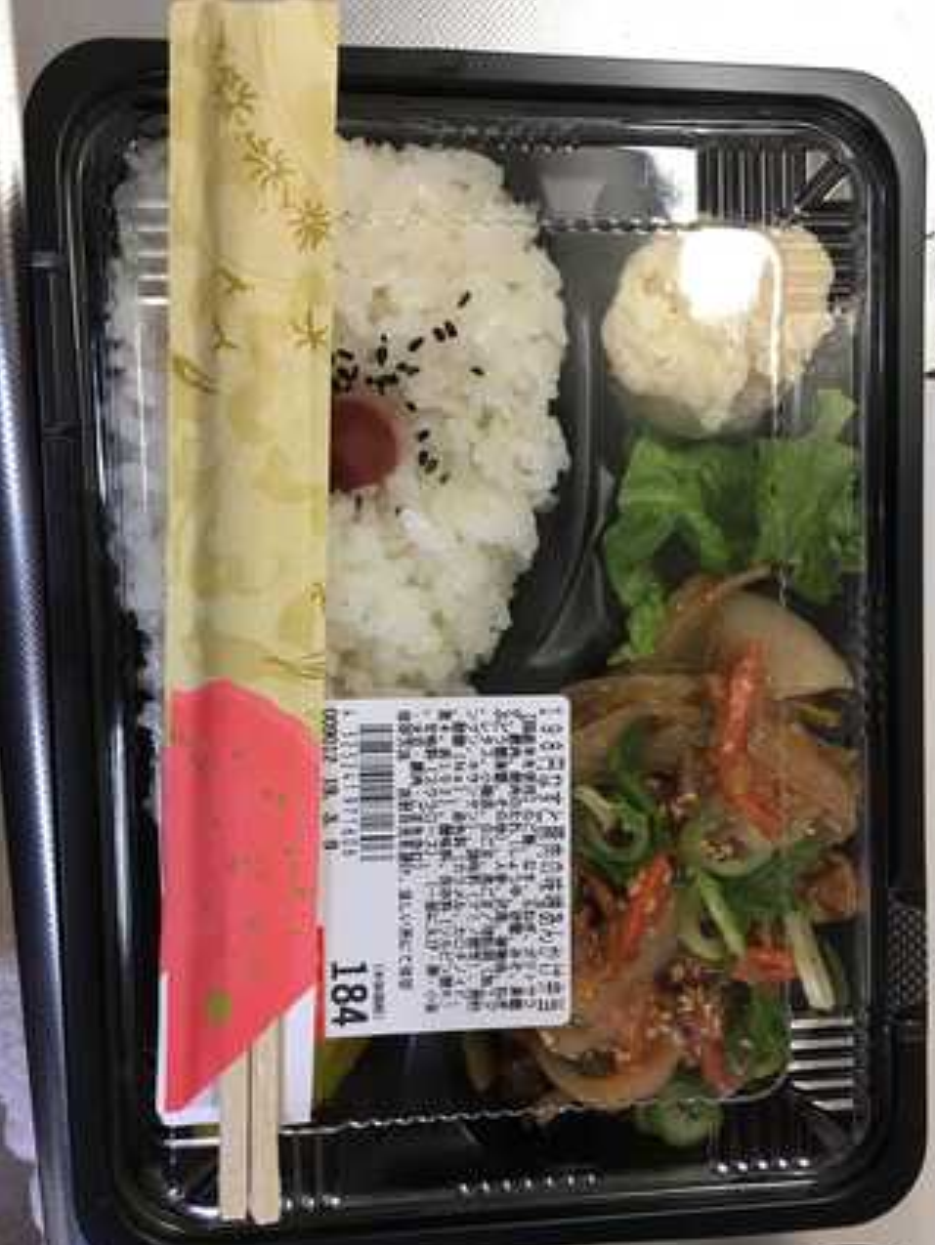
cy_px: 642
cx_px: 481
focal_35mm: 30
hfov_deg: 46.8
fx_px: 1080
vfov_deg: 59.9
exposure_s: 1/15
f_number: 2.2
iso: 32
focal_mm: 4.15
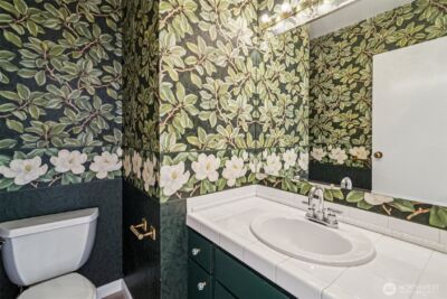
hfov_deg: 96.7
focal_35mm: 16
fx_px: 199
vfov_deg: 73.8
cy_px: 150
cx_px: 224
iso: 1600
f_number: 8
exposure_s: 1/13
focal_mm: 16
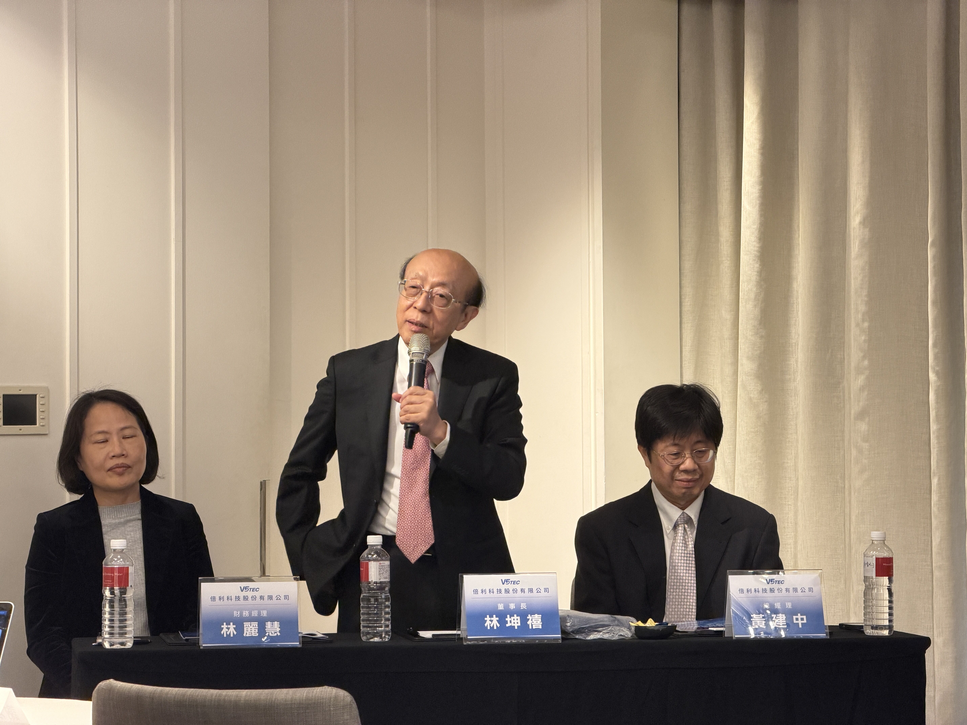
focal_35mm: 100
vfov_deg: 14.8
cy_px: 362
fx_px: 2794
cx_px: 484
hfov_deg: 19.6
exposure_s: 1/60
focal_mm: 16.89
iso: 320
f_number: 2.8
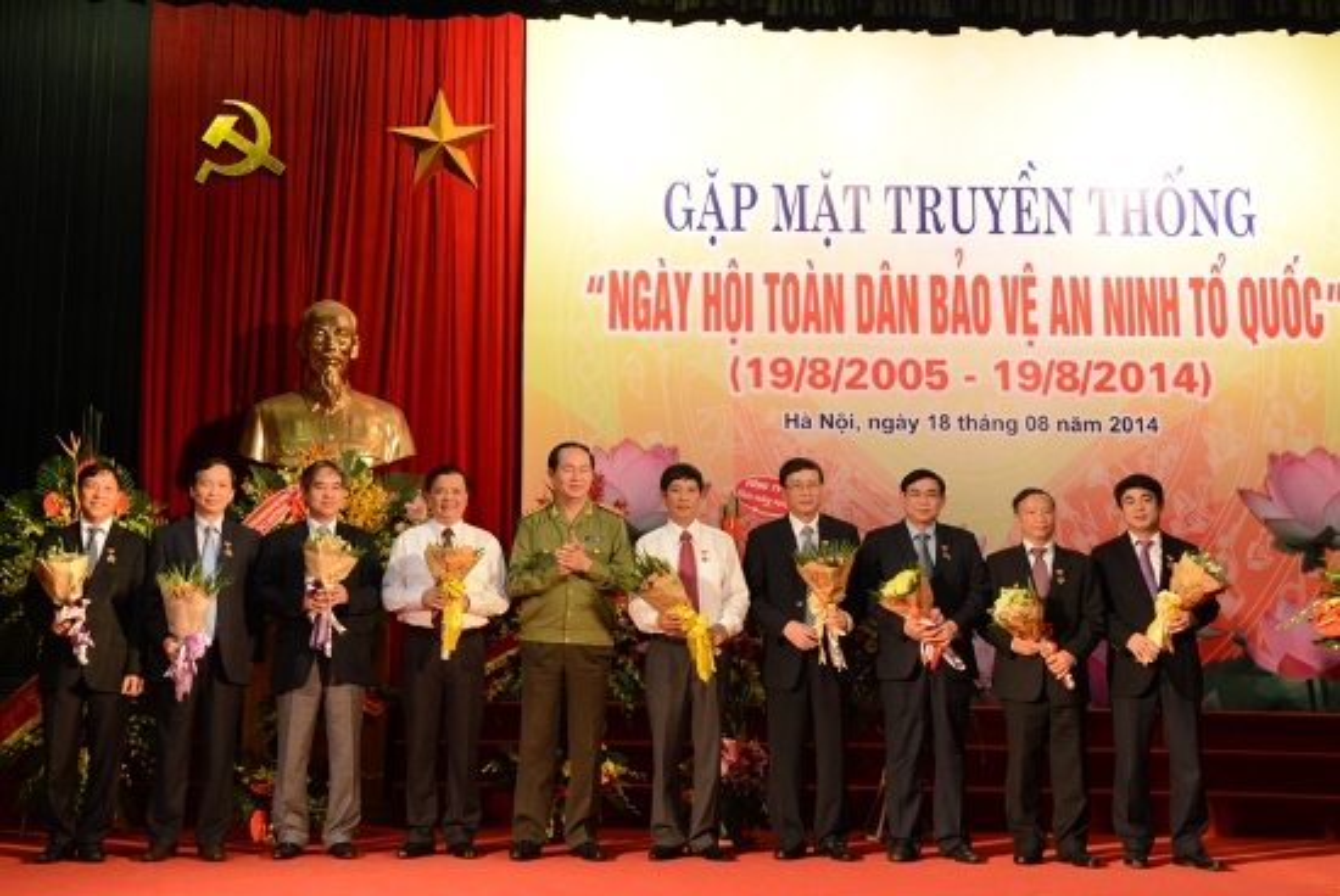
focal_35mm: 40
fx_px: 1490
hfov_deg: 48.4
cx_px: 670
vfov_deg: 33.5
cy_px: 448
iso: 2000
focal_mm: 40
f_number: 9
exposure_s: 1/60
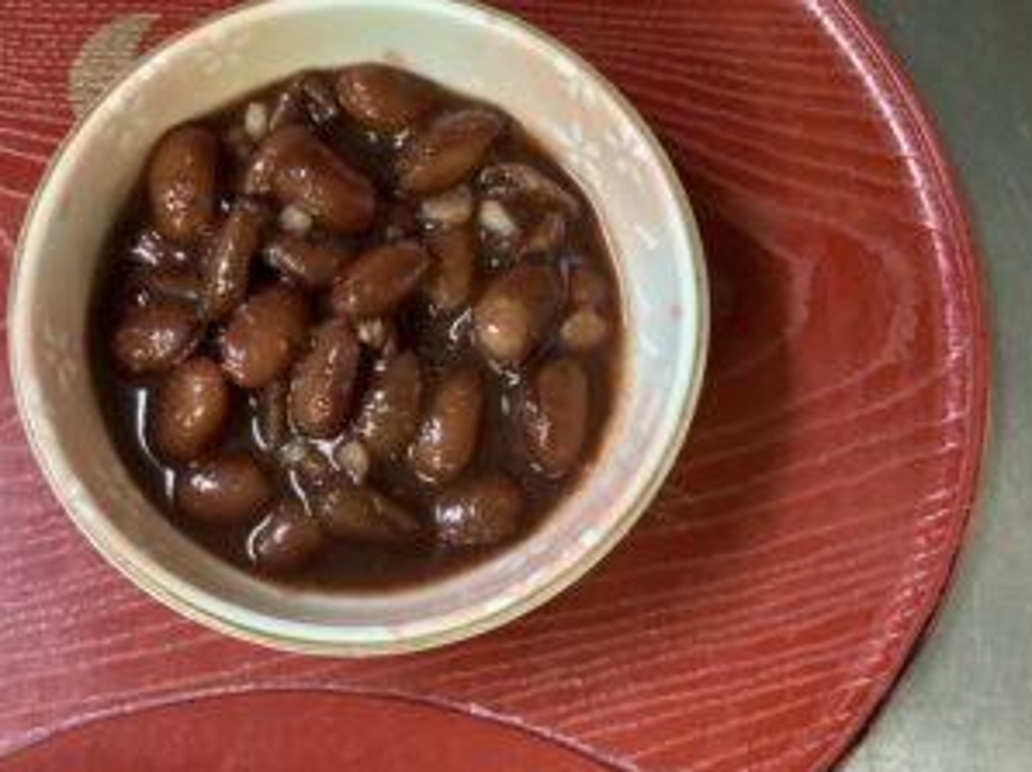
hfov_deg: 47.5
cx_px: 400
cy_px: 320
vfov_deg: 36.7
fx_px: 1162
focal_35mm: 39
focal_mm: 3.3
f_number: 2.4
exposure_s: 1/40
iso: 400
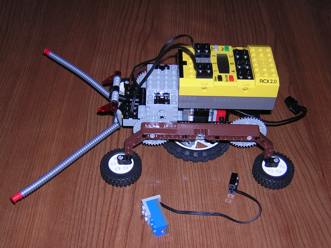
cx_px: 166
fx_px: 488
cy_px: 124
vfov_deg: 28.6
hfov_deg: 37.5
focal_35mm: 51
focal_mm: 6.6
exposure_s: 1/60.1
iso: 100
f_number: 3.1
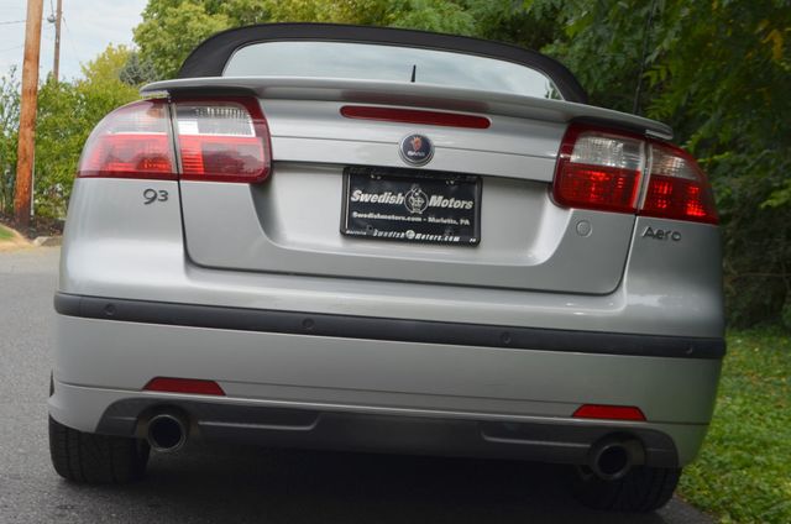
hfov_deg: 35.1
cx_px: 396
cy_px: 262
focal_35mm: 57
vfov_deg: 23.7
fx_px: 1250
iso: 180
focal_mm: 38
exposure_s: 1/250
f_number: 8
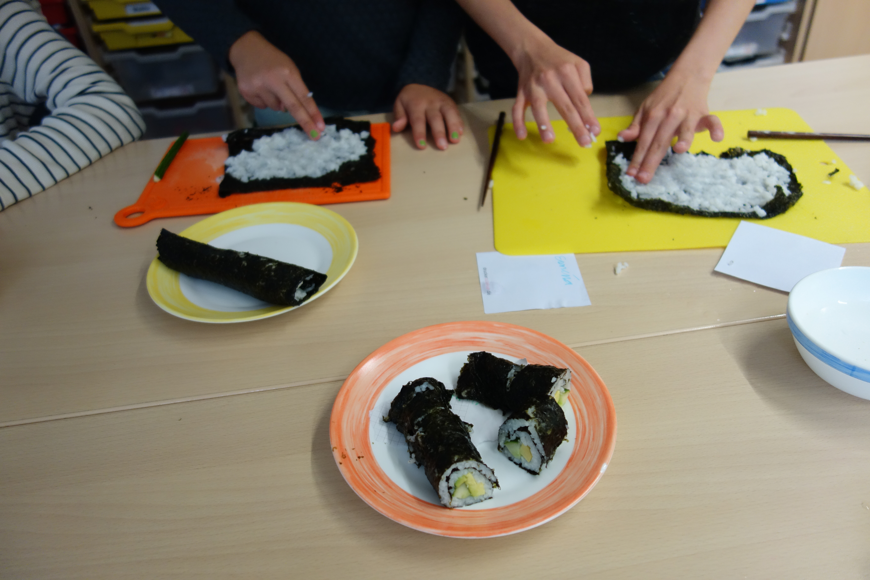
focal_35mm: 28
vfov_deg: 46.4
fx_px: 677
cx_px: 435
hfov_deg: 65.5
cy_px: 290
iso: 800
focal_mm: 10.4
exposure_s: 1/200
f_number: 1.8
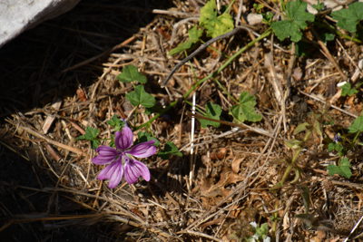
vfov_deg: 3.1
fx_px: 4539
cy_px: 121
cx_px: 182
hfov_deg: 4.6
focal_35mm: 450
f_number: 7.1
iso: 100
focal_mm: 300
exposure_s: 1/800
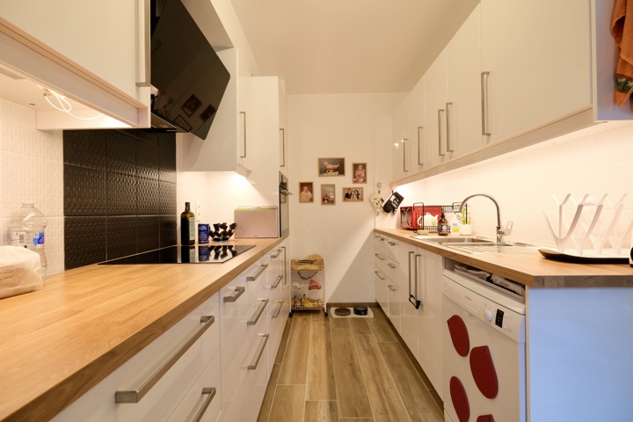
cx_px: 316
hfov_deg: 100.4
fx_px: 264
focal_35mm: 15
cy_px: 211
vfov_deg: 77.3
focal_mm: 10
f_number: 4
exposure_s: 1/30
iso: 640
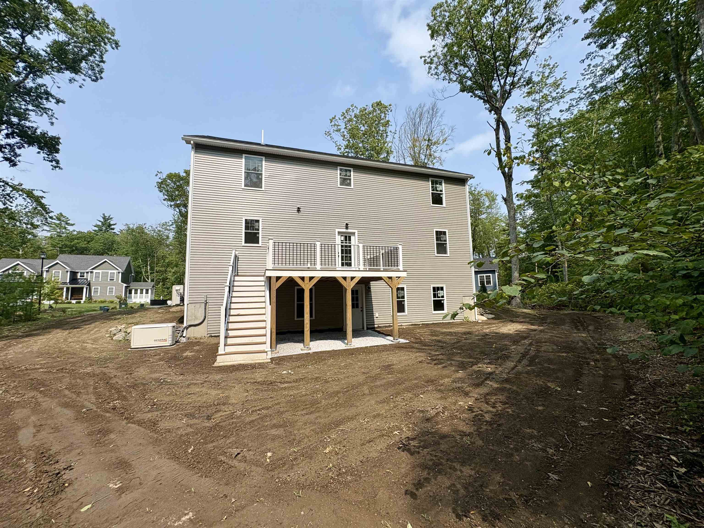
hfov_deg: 102.1
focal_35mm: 14
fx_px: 285
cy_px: 264
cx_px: 352
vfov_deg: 85.7
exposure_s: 1/2415
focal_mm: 2.22
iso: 50
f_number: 2.2
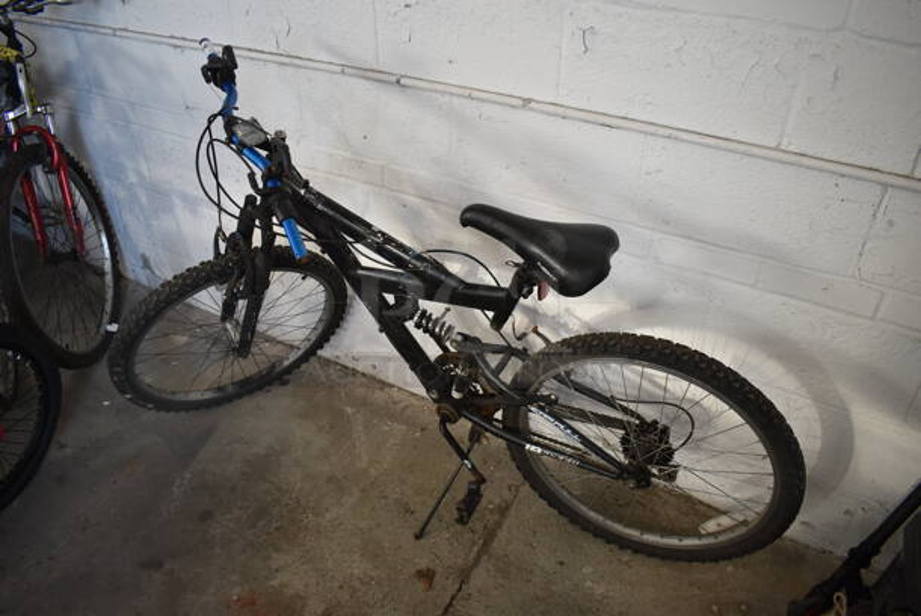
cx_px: 460
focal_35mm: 27
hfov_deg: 67.3
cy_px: 308
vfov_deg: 48.0
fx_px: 691
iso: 800
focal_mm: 18
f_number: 3.5
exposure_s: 1/200
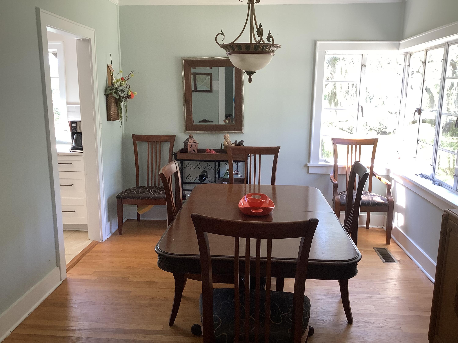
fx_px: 410
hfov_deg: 58.4
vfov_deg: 45.4
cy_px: 172
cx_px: 229
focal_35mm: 31
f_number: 2.4
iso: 50
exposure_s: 1/60
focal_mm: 3.3
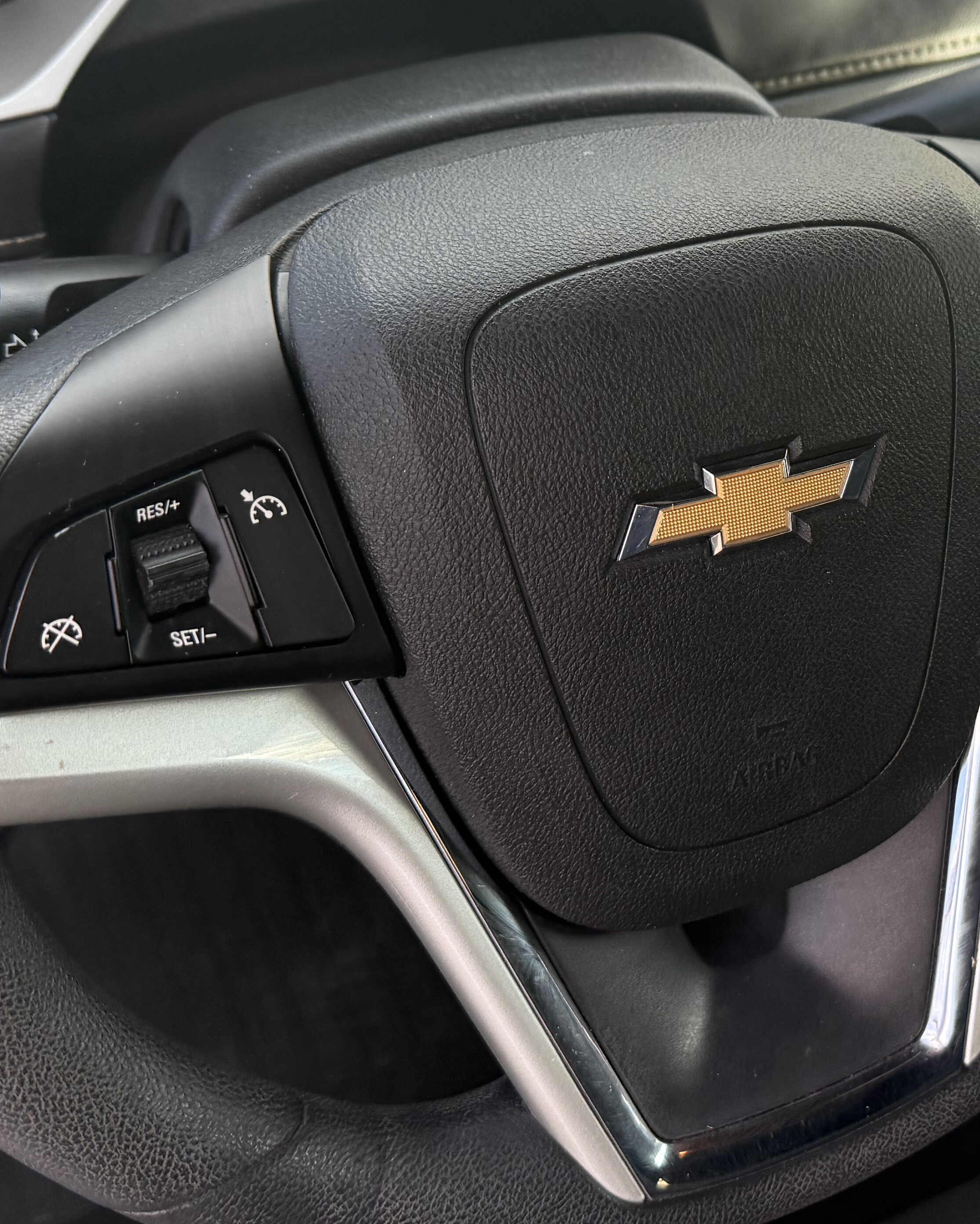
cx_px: 802
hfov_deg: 30.6
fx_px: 1740
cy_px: 465
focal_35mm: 48
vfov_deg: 38.6
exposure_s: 1/226
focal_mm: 6.76
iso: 200
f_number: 1.78
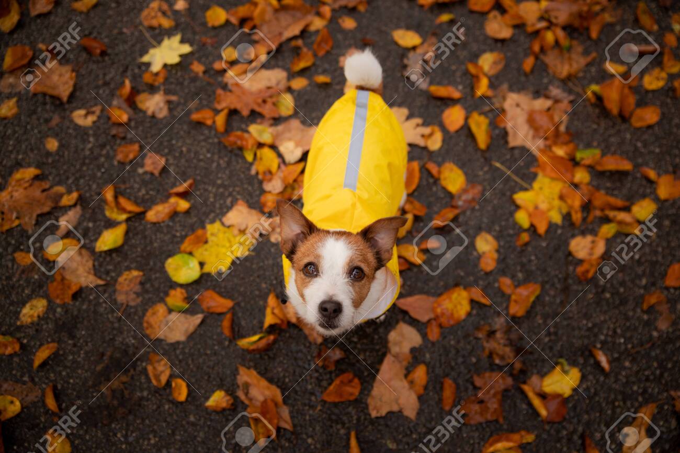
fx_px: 680
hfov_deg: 53.1
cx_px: 340
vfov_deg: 36.9
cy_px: 226
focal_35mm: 36
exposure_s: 1/500
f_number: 2.8
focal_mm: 36
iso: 200
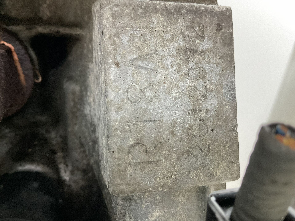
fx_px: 247
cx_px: 148
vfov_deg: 48.2
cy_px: 110
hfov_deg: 61.7
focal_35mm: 29
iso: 160
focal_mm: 3
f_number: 1.8
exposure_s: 1/50
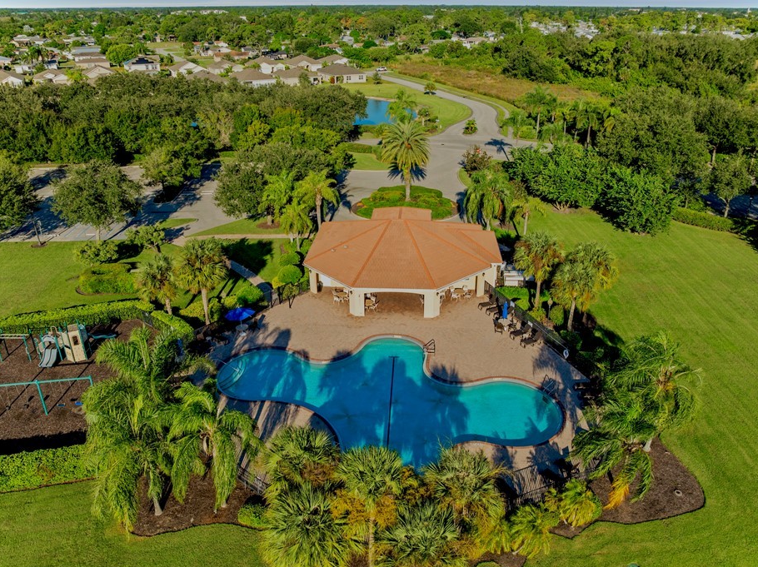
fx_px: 591
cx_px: 397
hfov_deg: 65.3
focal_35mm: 27
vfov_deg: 51.3
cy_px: 279
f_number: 2.8
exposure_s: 1/1000
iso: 110
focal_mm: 12.29
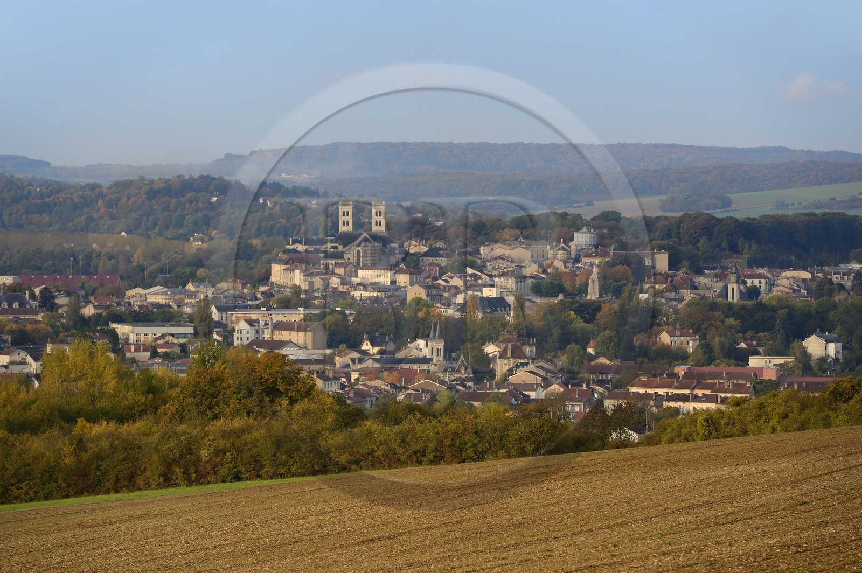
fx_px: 4785
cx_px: 431
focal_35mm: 200
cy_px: 286
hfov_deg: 10.3
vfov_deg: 6.9
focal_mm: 200
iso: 200
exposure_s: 1/250
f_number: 7.1
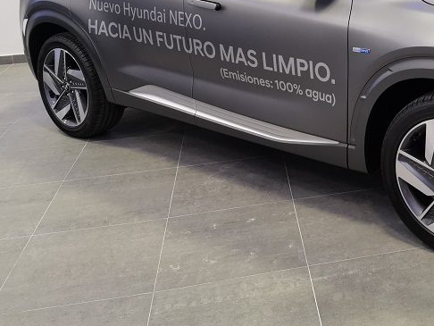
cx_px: 366
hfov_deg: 36.5
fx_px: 627
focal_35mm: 50
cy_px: 34
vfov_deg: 28.1
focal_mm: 5.56
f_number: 1.6
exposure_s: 1/120
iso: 125
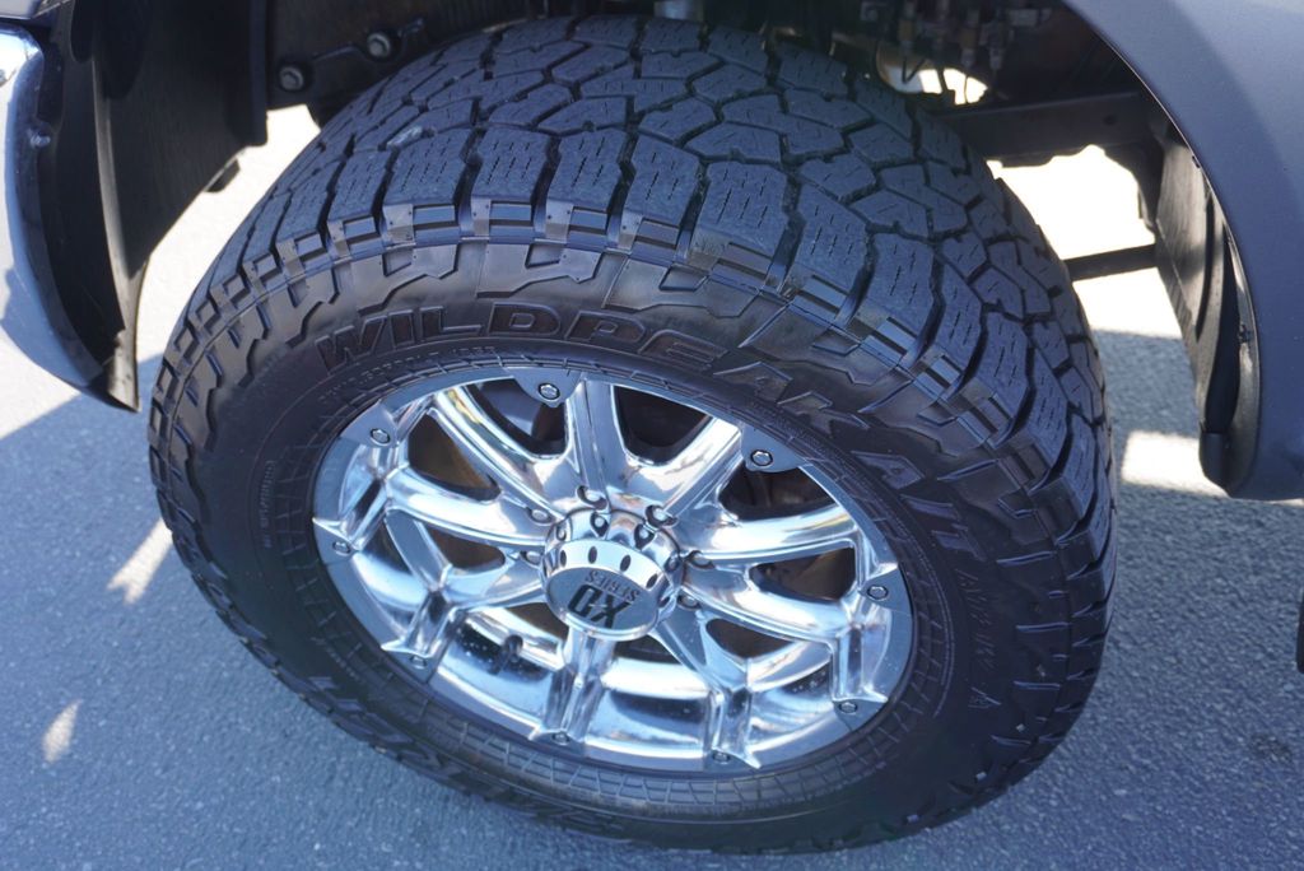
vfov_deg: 40.0
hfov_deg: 57.2
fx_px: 1196
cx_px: 652
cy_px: 436
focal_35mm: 33
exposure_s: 1/60
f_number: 4
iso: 125
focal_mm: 22
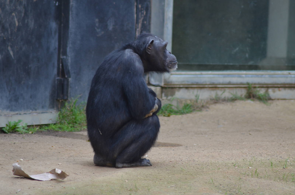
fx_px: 3680
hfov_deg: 4.6
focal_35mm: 450
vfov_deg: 3.0
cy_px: 98
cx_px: 148
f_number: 5.6
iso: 450
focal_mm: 300
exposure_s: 1/60
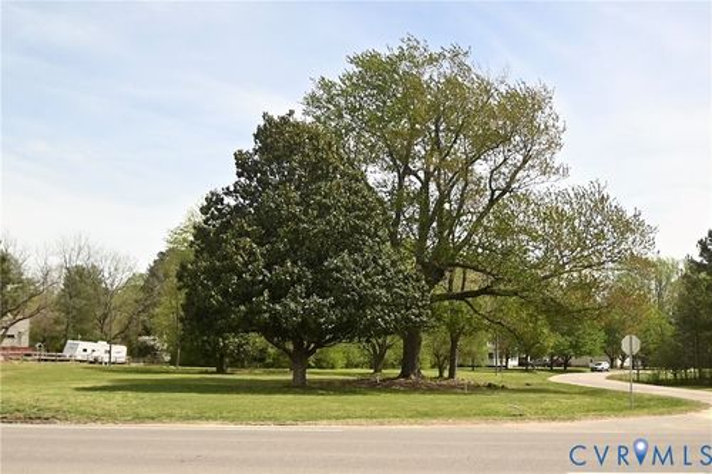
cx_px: 356
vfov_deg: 53.1
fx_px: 474
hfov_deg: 73.8
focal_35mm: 24
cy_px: 237
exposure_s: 1/2500
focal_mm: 16
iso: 160
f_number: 22
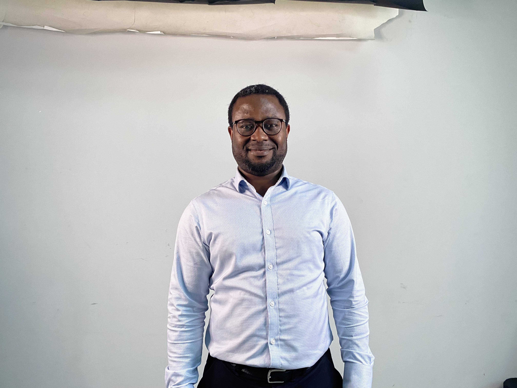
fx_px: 388
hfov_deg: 67.3
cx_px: 258
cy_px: 194
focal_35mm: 26
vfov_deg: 53.1
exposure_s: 1/60
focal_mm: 4.25
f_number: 1.8
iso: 160
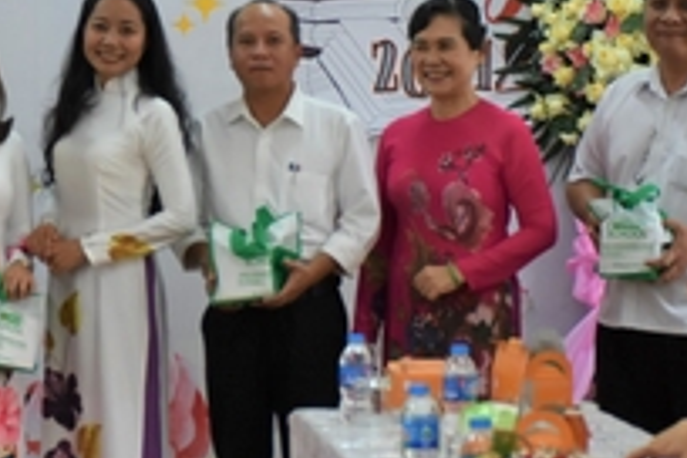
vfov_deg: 8.6
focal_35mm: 159
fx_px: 3037
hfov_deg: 12.8
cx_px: 74
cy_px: 273
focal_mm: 45
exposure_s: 1/80
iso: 800
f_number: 4.5
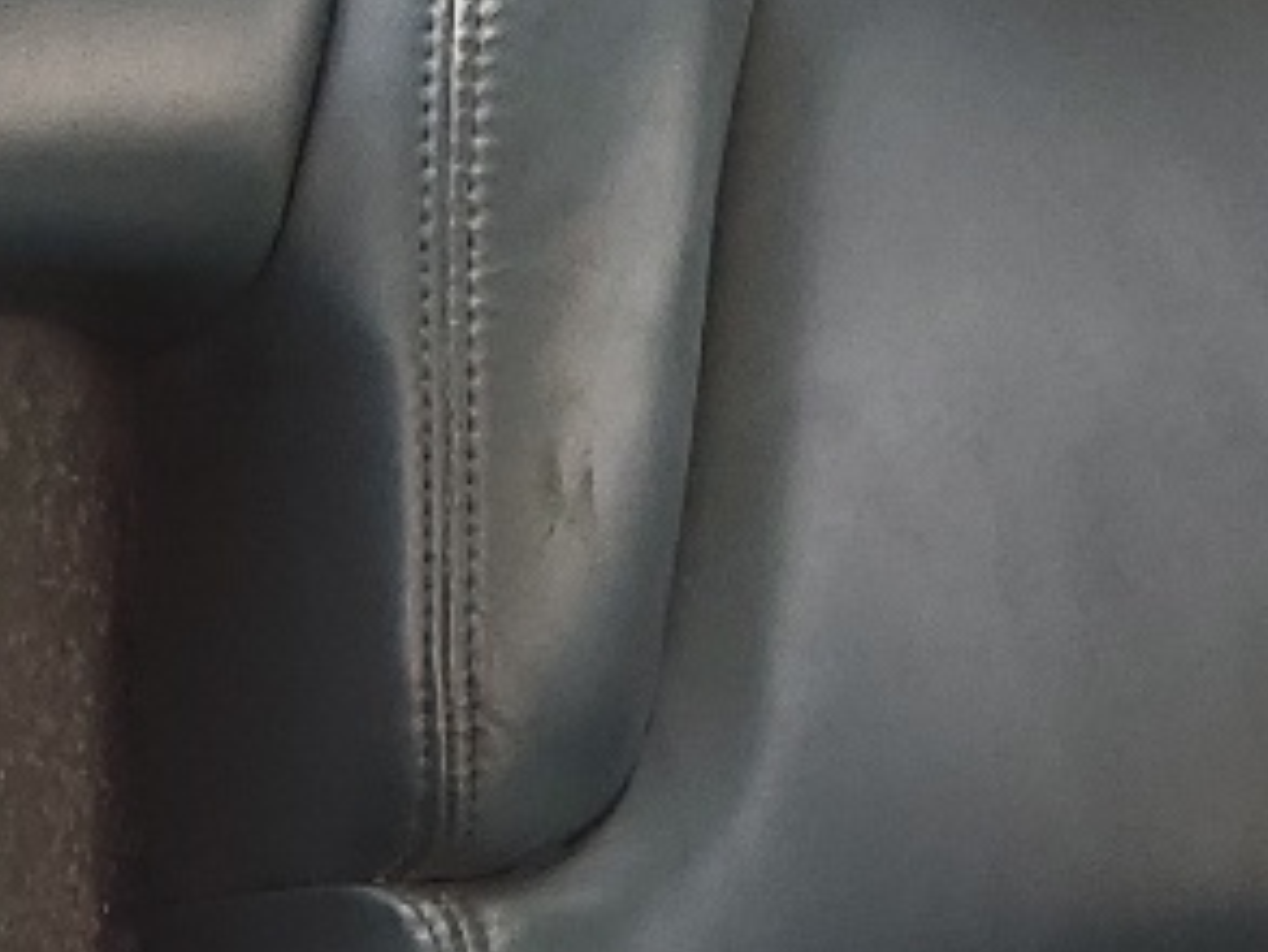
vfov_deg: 10.1
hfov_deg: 13.3
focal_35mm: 142
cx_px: -476
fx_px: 5204
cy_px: 1458
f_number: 1.5
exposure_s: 1/143
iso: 50
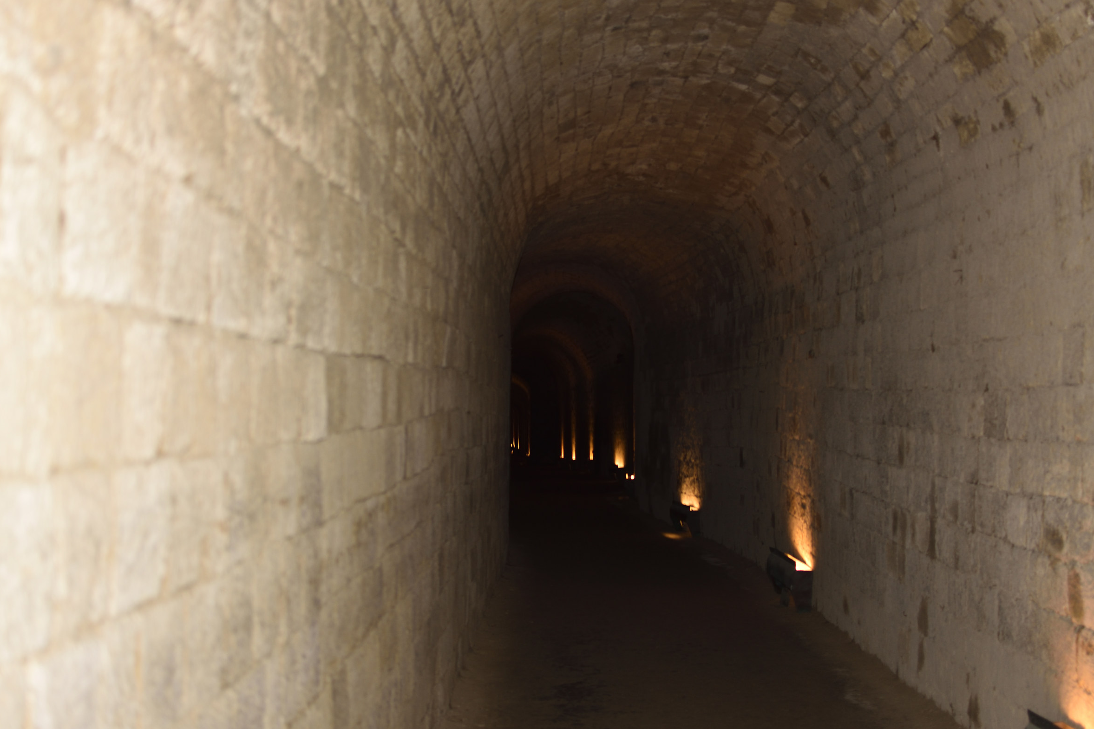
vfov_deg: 25.3
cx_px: 555
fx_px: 1626
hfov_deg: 37.2
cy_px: 371
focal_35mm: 54
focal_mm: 35
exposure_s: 1/60
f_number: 2.2
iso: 100
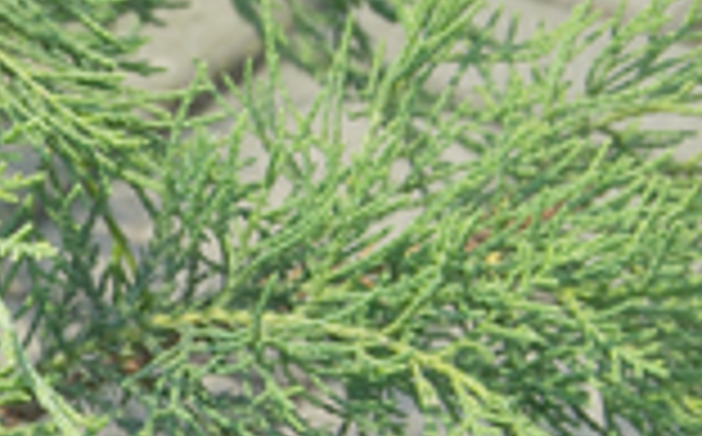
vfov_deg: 5.9
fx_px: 4203
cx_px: -464
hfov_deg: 9.2
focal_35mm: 220
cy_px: 189
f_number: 13
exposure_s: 1/90
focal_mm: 56
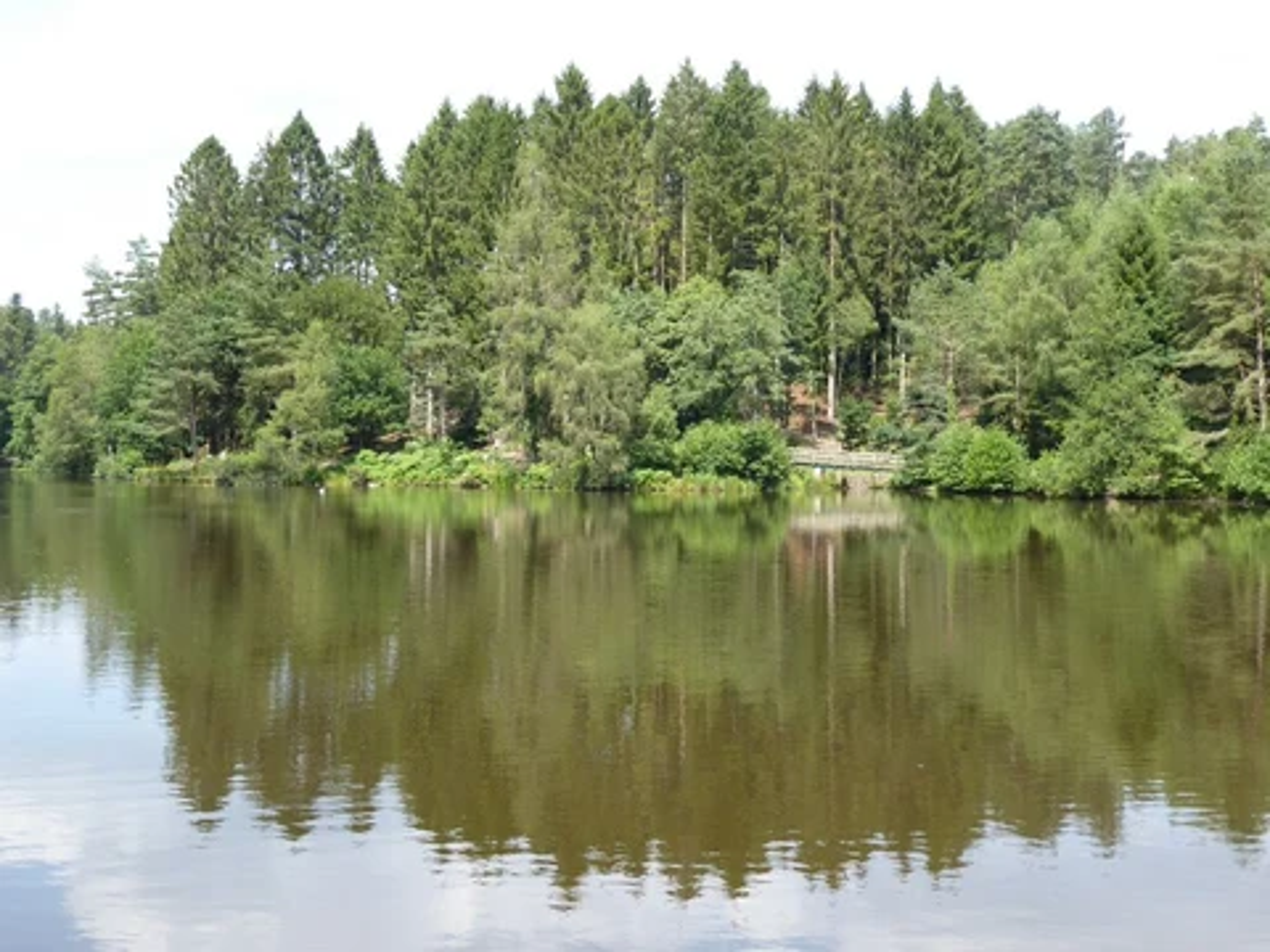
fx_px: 1688
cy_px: 476
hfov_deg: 41.2
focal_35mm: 46
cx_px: 635
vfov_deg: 31.5
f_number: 3.9
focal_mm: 7.8
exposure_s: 1/200
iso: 80
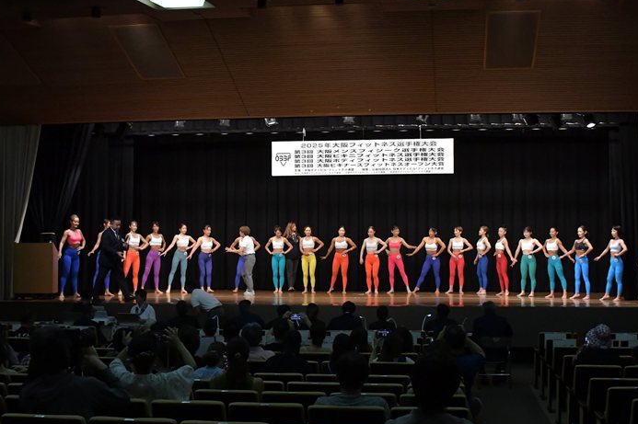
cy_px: 228
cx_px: 342
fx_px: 832
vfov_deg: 28.6
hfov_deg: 41.9
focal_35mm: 47
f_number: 5.6
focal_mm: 28
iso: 5000
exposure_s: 1/400
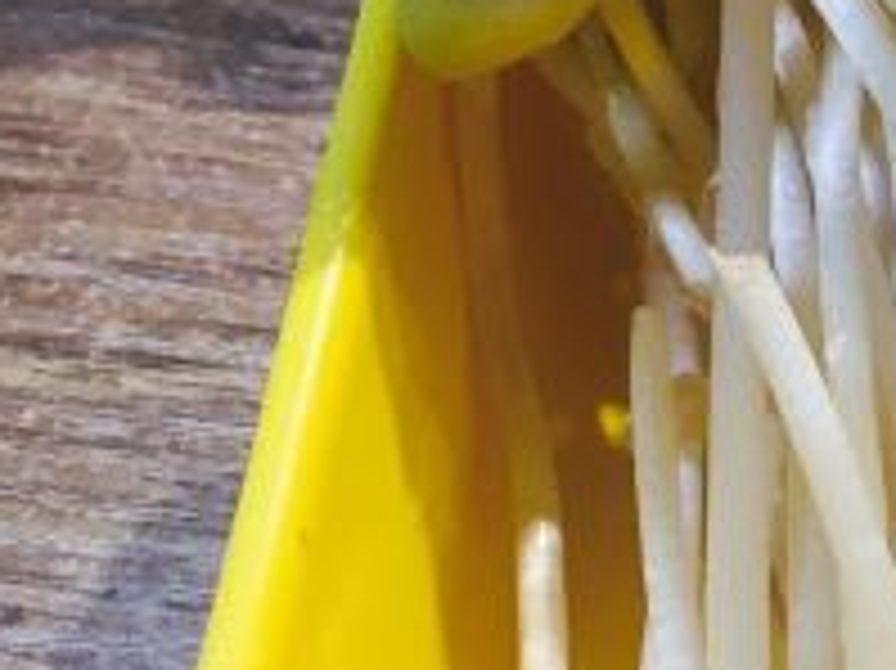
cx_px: 1450
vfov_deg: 14.5
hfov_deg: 16.9
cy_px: 227
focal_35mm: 102
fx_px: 2639
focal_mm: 4.15
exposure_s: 1/33
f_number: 2.2
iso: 80
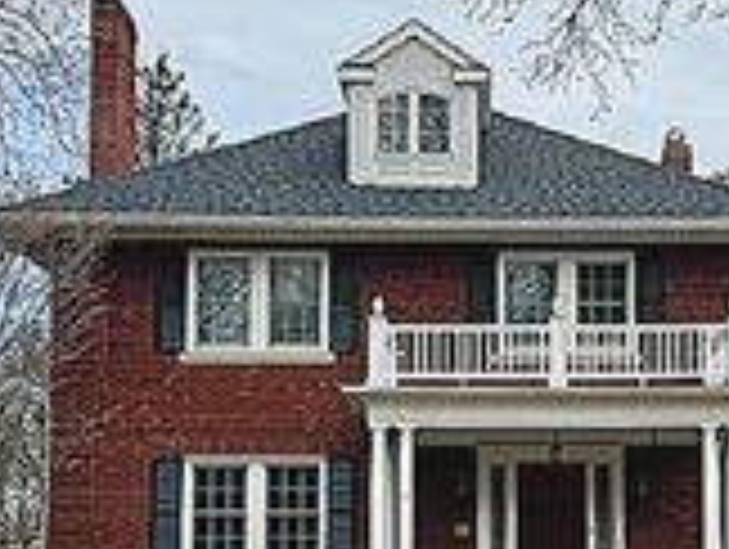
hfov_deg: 26.0
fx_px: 1561
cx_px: 526
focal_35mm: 74
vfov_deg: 19.8
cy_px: 425
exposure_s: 1/1869
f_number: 1.78
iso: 80
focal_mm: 6.76
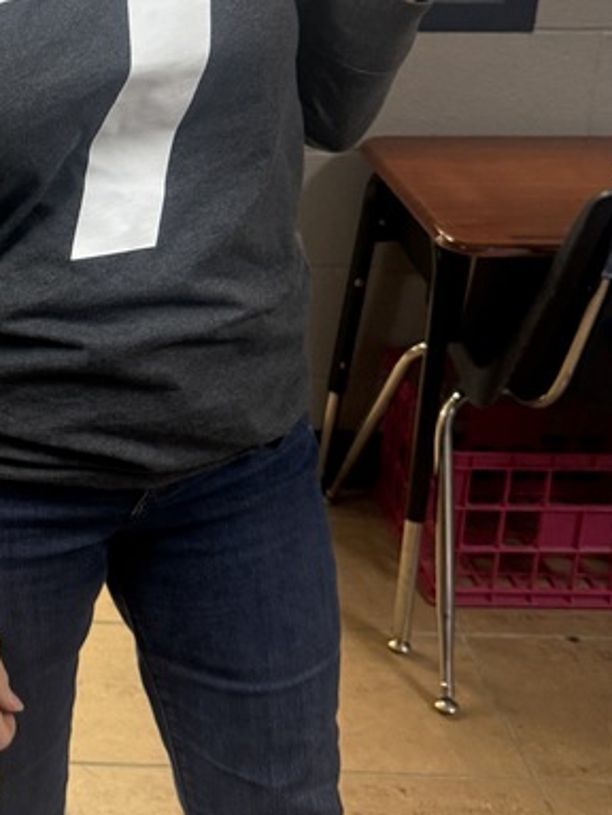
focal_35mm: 64
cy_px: 134
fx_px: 1509
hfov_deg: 20.9
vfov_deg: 29.4
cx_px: -174
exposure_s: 1/60
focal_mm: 6.76
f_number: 1.78
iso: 250
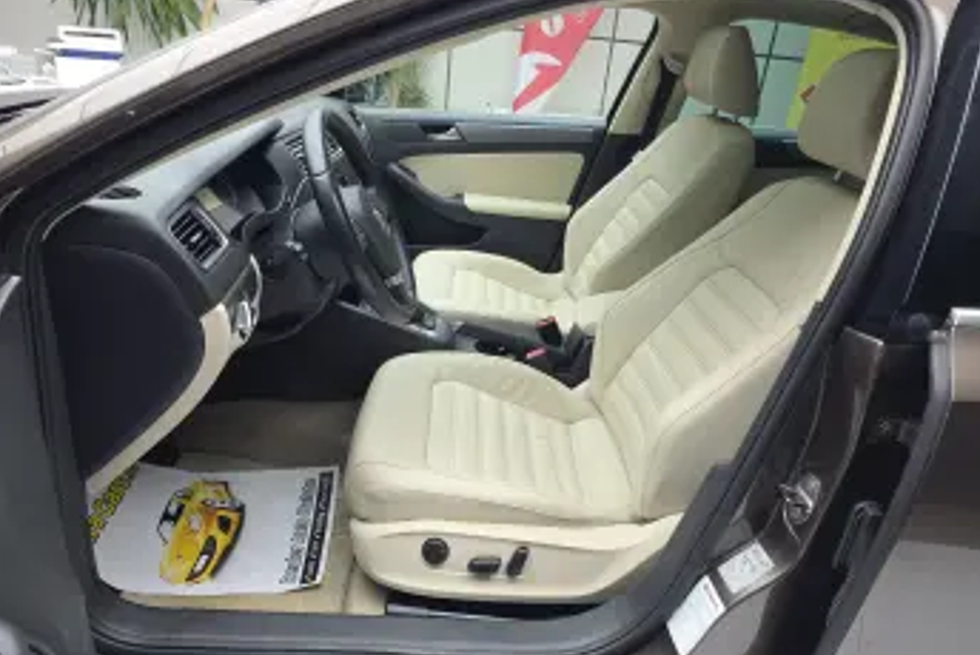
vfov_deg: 51.4
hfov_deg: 71.5
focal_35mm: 25
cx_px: 501
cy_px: 330
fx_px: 681
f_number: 1.7
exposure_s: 1/100
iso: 64
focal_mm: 6.25
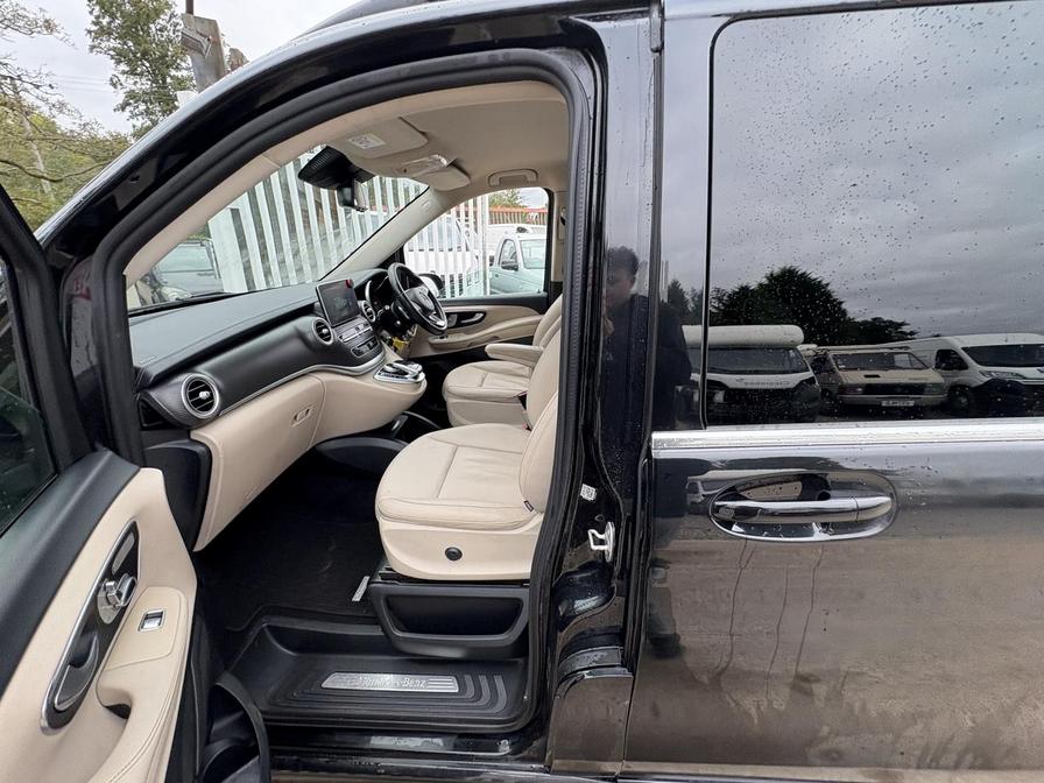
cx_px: 522
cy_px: 392
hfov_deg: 102.1
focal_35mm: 14
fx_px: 422
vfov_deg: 85.7
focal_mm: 2.22
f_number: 2.2
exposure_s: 1/99
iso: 64
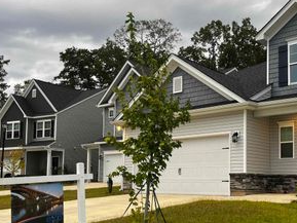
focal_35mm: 45
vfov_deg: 31.9
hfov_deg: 41.1
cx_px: 216
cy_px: 154
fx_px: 386
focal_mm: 5.1
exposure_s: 1/155
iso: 40
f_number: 1.6
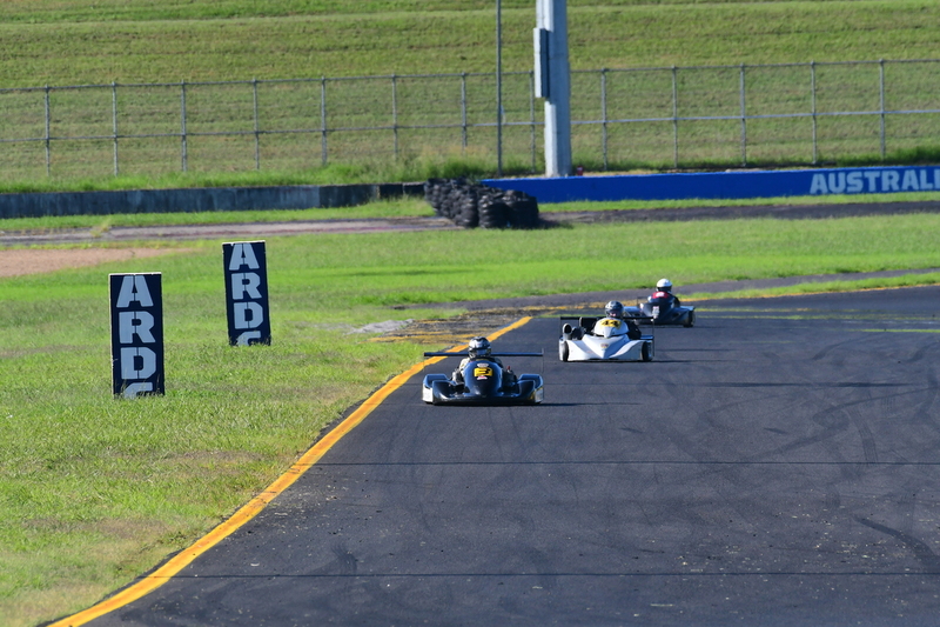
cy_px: 314
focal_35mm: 750
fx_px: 19578
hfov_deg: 2.8
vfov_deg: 1.8
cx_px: 470
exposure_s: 1/640
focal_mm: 500
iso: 500
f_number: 10
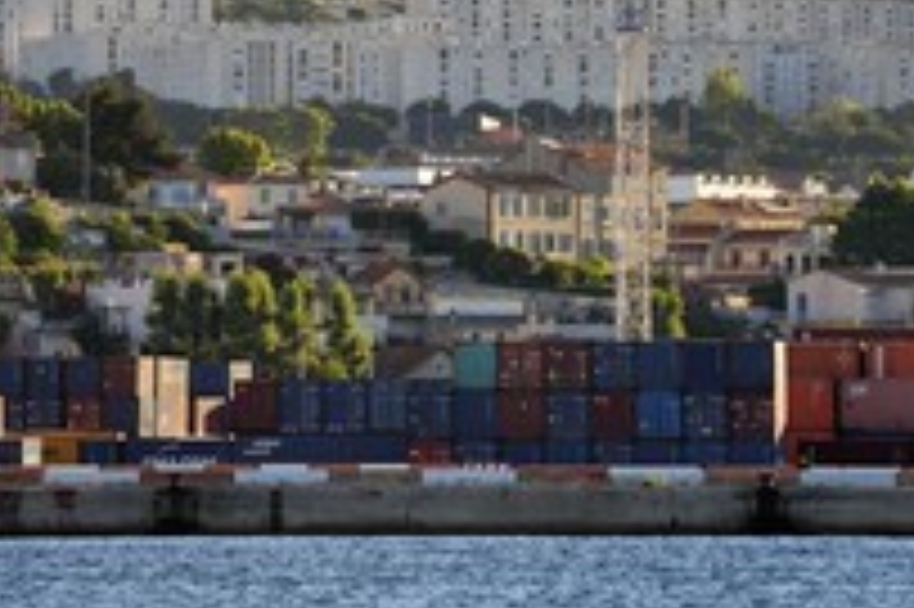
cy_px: 122
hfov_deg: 5.0
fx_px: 10502
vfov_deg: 3.3
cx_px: 365
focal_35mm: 414
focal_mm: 200
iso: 200
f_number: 6.3
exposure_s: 1/640
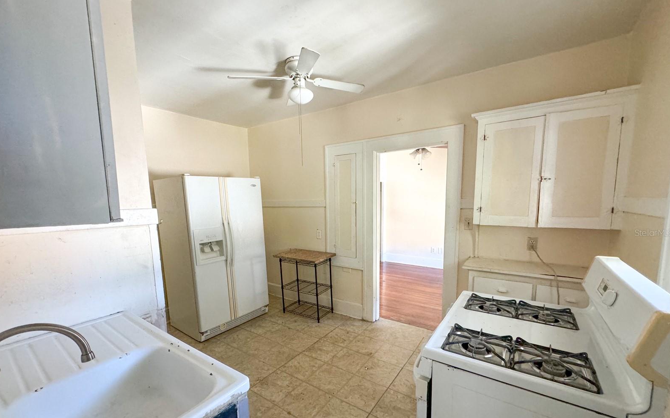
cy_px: 232
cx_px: 336
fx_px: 274
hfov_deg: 101.5
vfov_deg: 74.5
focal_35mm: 15
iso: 320
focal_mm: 2.22
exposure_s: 1/60
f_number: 2.2
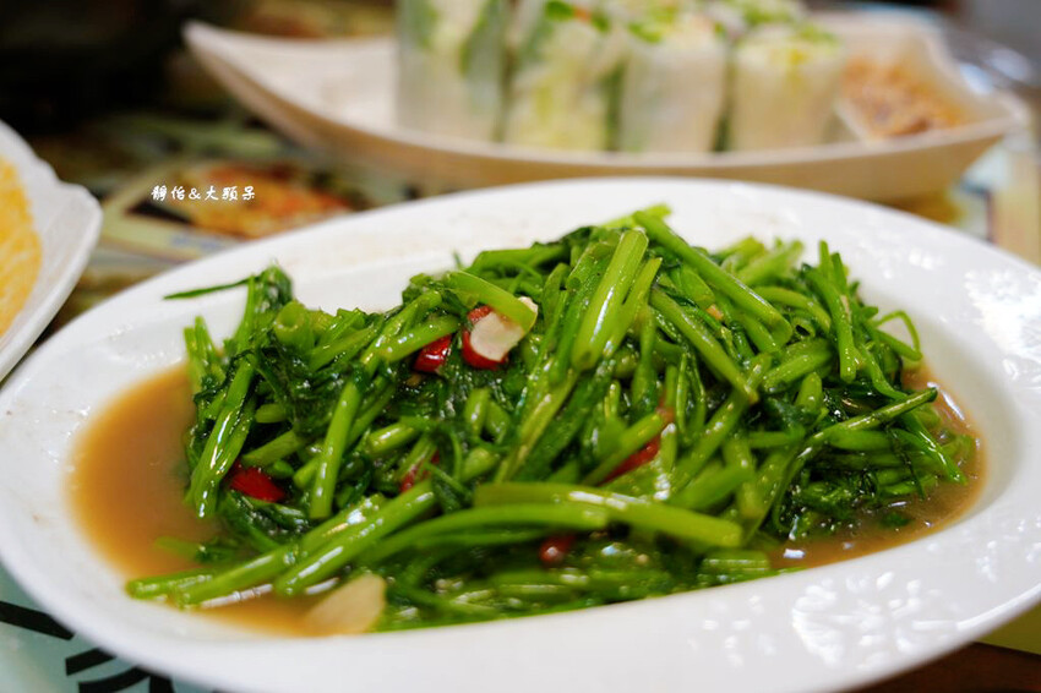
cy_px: 346
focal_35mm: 40
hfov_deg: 48.5
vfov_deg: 33.4
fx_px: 1156
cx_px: 520
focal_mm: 40
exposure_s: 1/40
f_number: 4
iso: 500
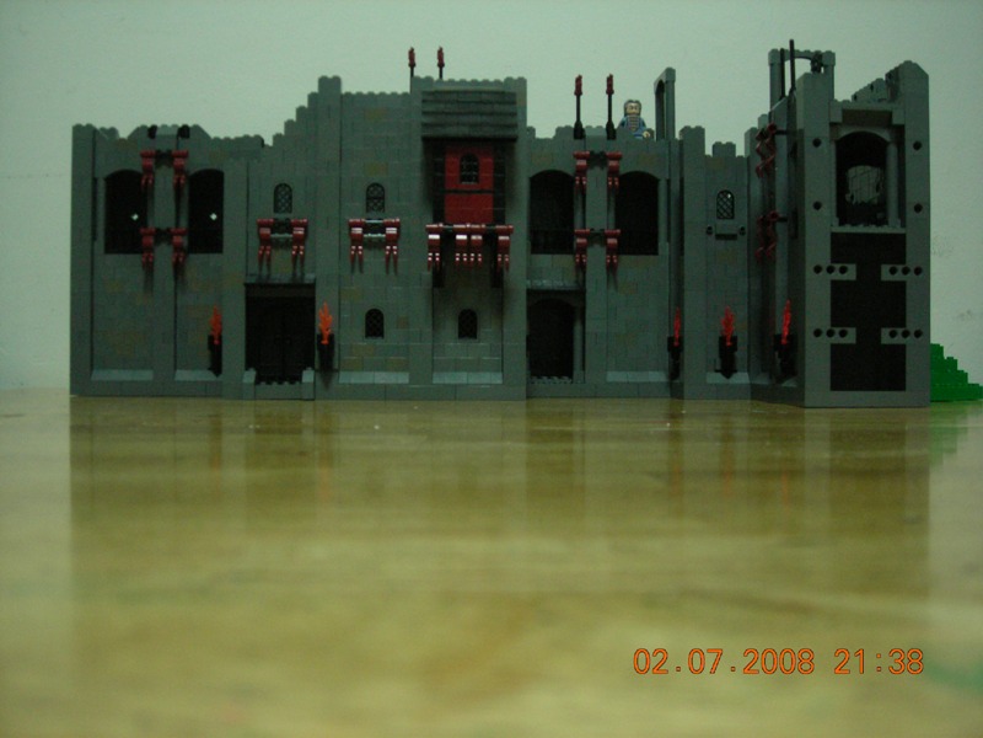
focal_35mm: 41
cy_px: 369
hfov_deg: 45.8
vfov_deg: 35.1
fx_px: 1164
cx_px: 492
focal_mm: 6.8
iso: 200
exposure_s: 1/2.9
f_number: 3.3
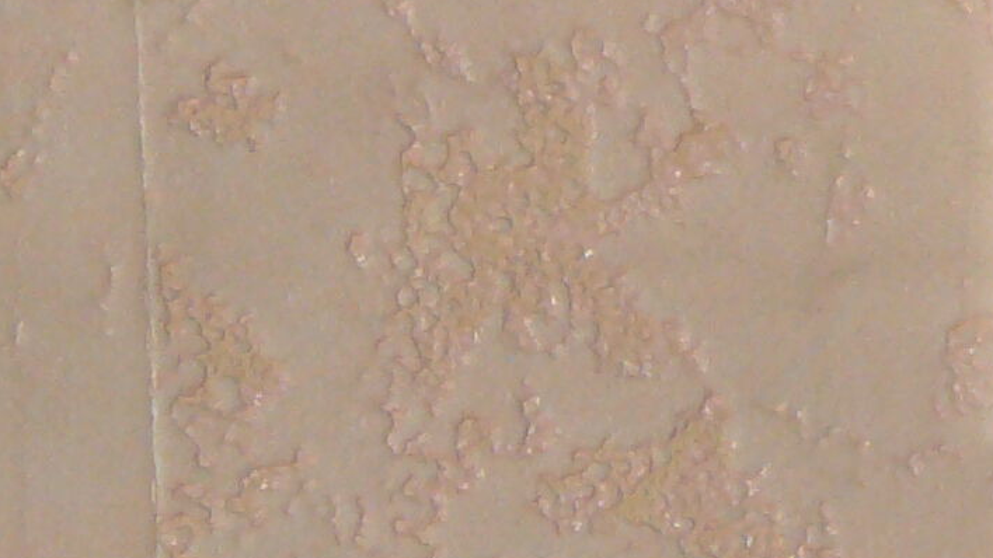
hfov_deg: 3.4
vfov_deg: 1.9
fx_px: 16691
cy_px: 119
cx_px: 1166
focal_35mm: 634
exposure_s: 1/30
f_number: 4
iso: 160
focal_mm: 23.9
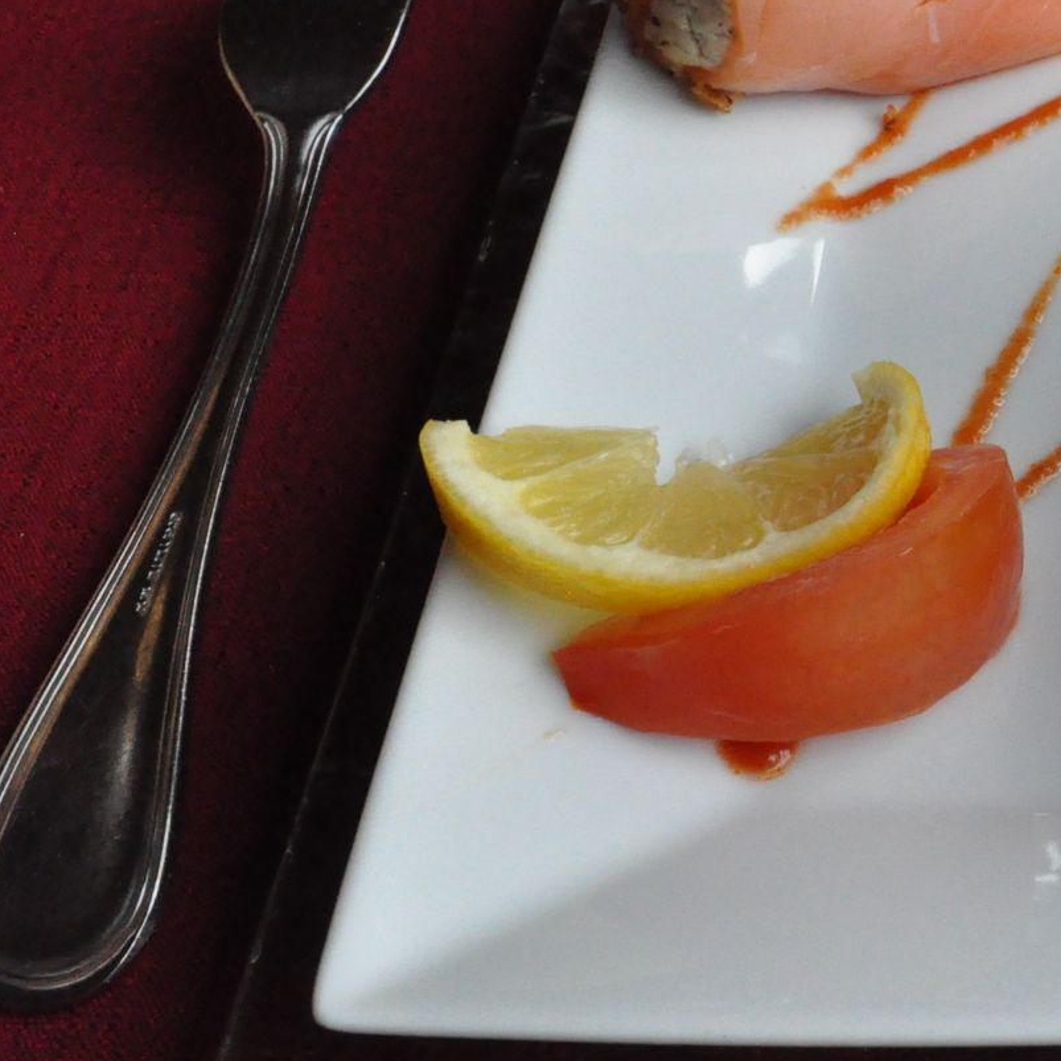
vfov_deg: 25.3
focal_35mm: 68
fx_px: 2358
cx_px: 1327
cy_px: 378
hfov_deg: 22.9
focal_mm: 20
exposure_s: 1/200
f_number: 14
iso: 3200
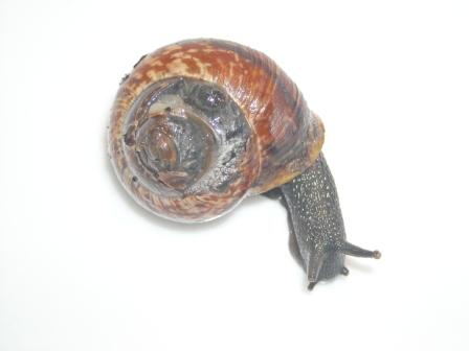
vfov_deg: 15.7
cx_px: 234
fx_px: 1274
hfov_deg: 20.9
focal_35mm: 94
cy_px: 176
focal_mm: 15.32
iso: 200
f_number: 8.7
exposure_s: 1/125
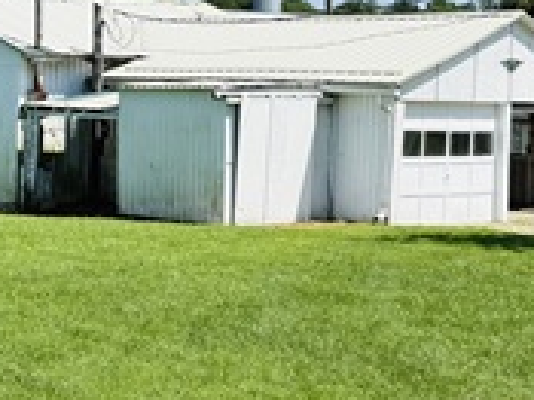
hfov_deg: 20.9
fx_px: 1357
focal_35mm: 88
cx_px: -95
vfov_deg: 16.7
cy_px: 131
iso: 80
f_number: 1.78
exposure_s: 1/4975
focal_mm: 6.76
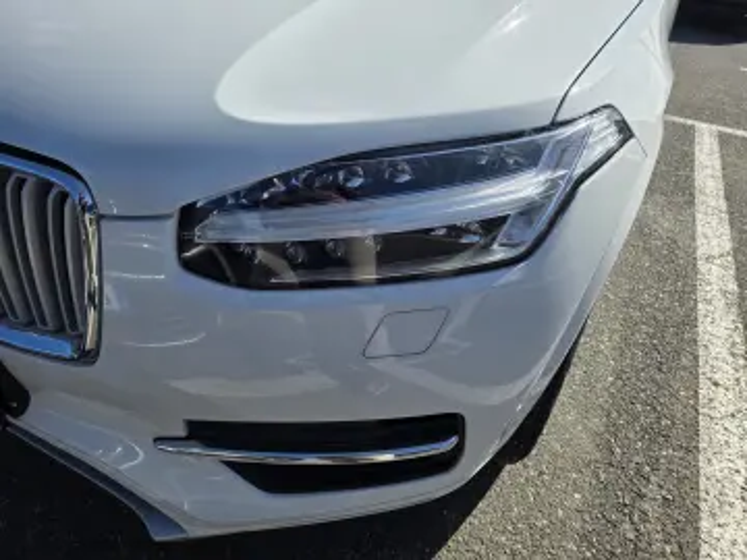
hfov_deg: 73.9
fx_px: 496
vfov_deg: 58.9
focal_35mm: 23
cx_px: 374
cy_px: 280
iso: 80
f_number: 1.7
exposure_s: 1/4889
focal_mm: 6.3
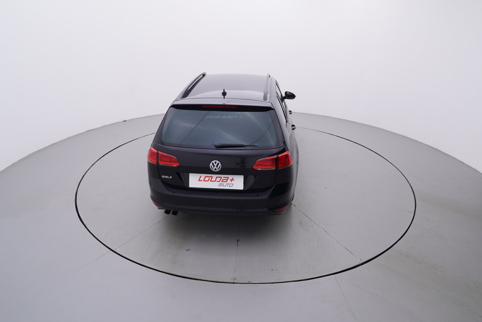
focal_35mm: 22
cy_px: 161
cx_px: 241
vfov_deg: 56.2
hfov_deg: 77.3
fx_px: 301
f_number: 5
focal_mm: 15
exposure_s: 1/80
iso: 200
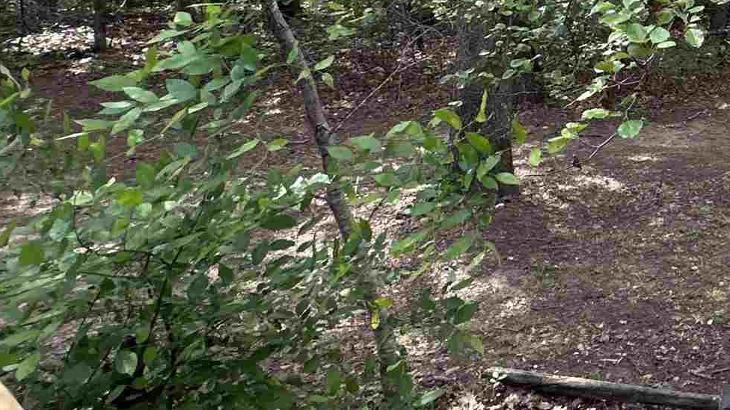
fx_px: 929
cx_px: 998
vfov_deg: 22.2
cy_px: -130
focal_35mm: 48
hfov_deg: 31.0
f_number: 2.2
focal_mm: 2.22
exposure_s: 1/149
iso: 40
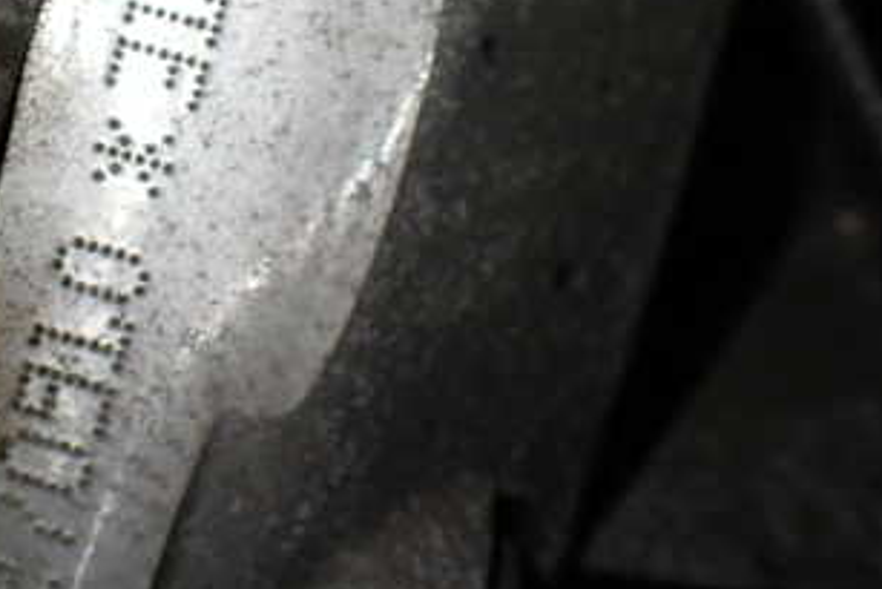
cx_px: 178
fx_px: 1495
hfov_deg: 32.0
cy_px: 55
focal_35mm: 61
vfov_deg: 21.8
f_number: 2.3
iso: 200
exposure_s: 1/125
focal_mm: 5.4
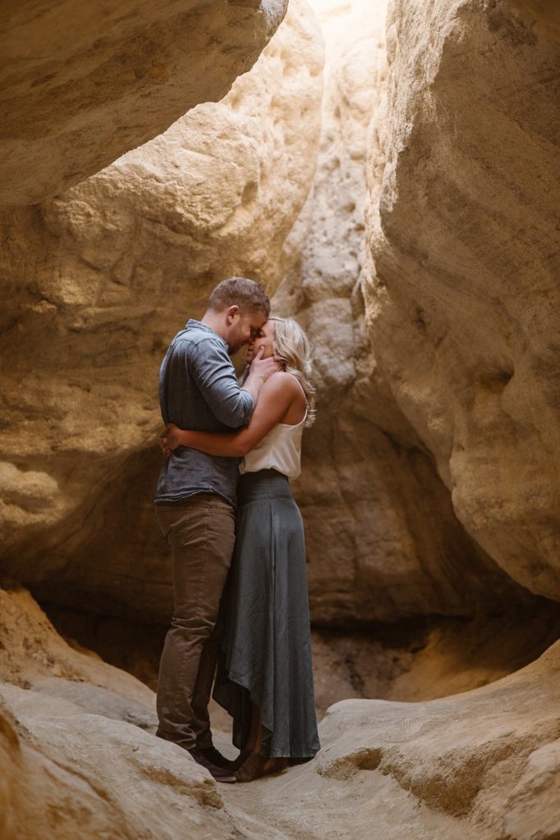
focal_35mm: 85
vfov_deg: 23.9
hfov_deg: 16.1
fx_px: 1985
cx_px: 280
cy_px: 420
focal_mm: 85
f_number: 2.5
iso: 200
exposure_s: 1/400
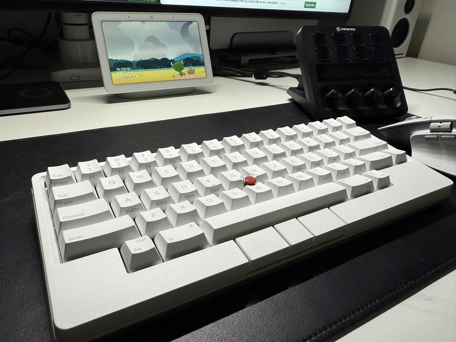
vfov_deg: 56.8
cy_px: 171
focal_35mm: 24
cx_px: 228
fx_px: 316
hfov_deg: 71.6
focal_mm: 2.22
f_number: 2.2
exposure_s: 1/99
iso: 160
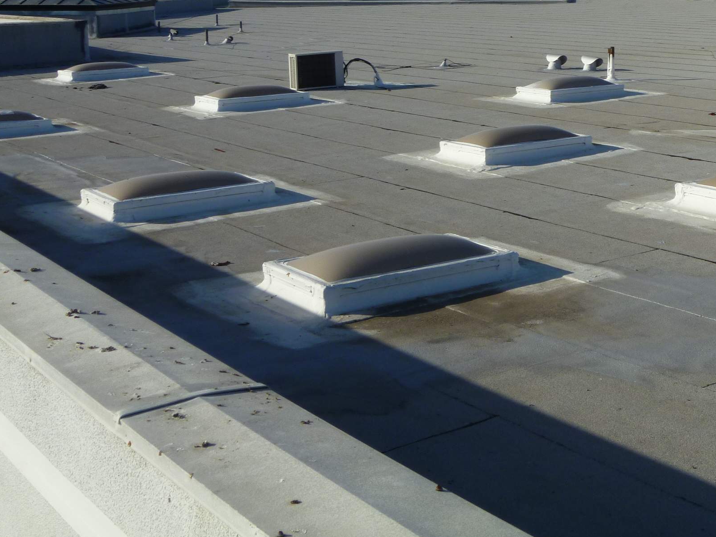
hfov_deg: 33.4
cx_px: 571
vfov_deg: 25.7
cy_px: 114
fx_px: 1158
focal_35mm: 56
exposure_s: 1/400
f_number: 5.6
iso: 80
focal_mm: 6.3
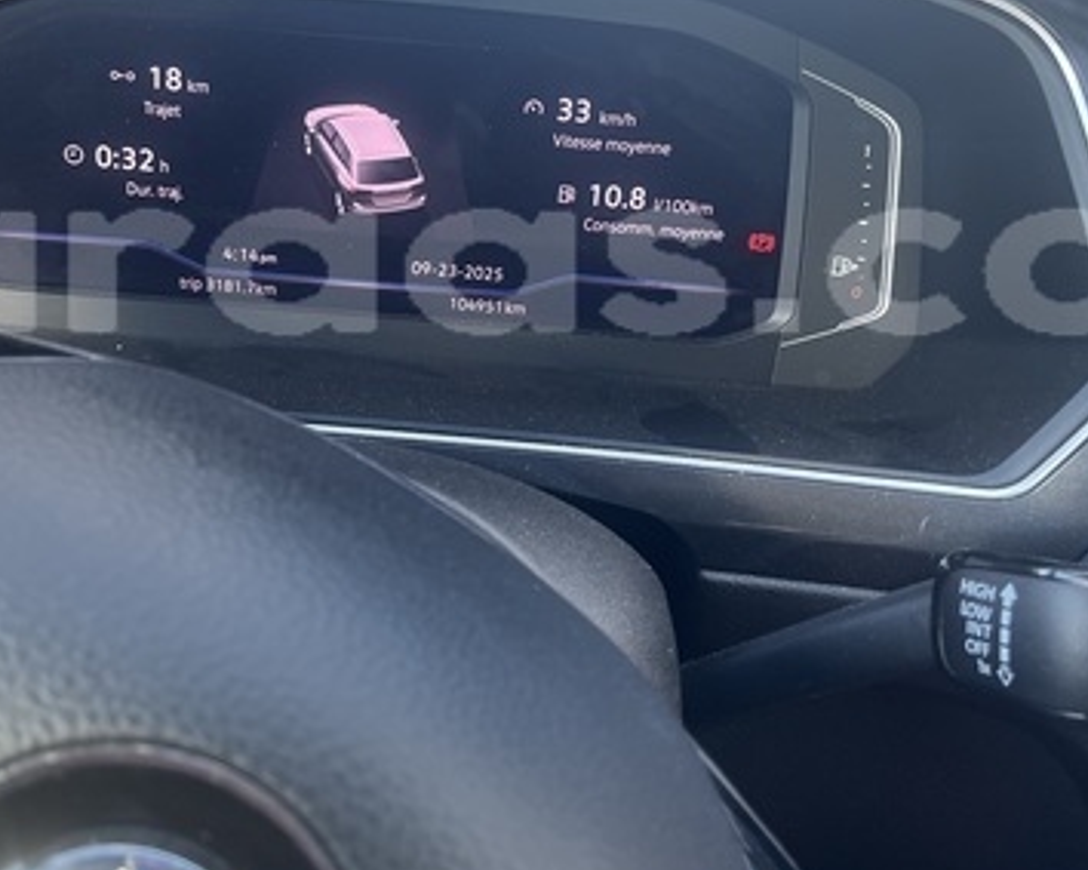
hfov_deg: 42.8
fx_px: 1384
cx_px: 458
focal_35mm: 43
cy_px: 264
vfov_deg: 34.4
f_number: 1.6
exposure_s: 1/84
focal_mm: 5.1
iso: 80
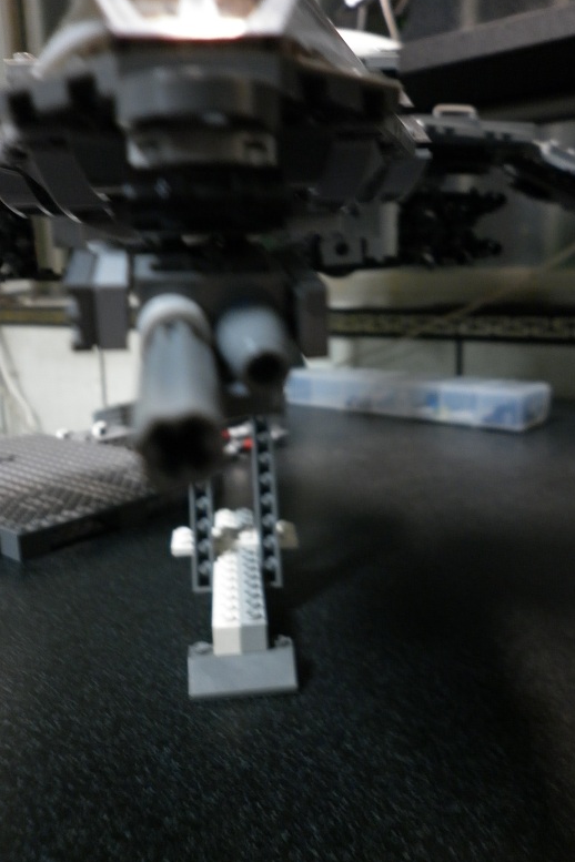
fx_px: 719
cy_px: 434
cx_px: 297
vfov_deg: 61.9
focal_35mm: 30
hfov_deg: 43.6
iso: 200
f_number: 2.8
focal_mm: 5
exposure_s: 1/13
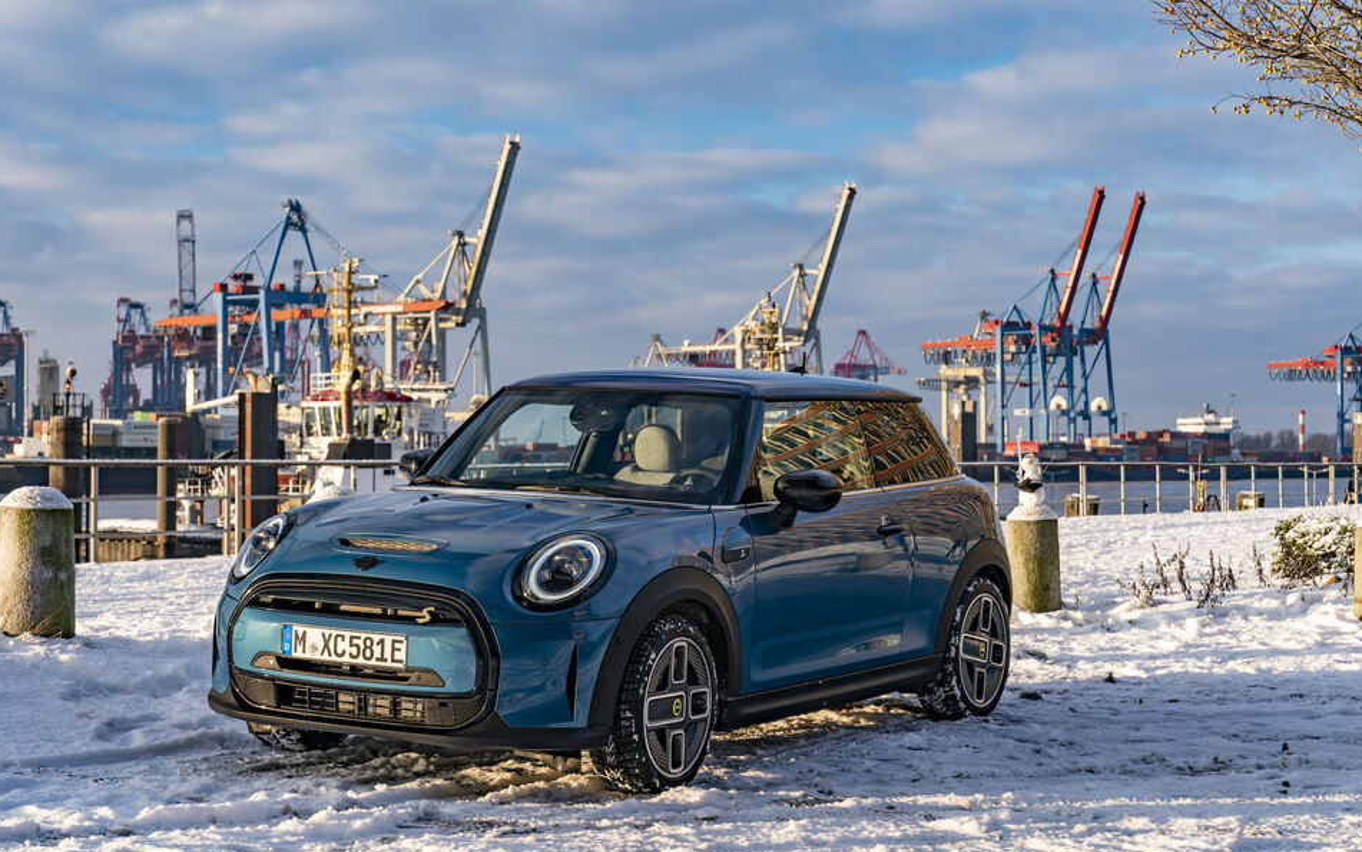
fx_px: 2673
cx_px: 682
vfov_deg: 18.1
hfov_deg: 28.6
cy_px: 401
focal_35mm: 72
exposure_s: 1/80
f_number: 7.1
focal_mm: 70
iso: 100
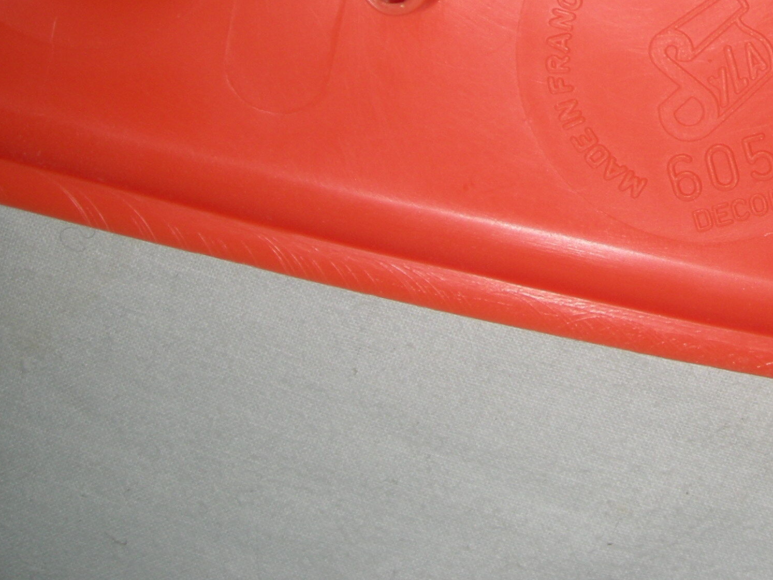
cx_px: 750
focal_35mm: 72
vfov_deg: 20.1
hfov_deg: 25.8
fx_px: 1608
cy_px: 64
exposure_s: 1/60
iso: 50
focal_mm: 5.7
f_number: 5.7
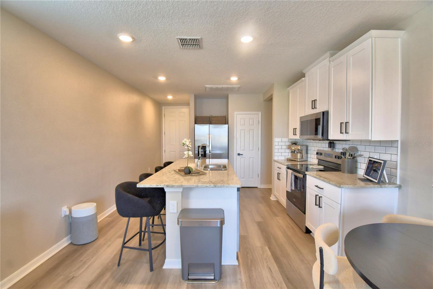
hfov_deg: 100.4
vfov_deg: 77.3
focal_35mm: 15
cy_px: 144
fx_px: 180
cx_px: 216
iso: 400
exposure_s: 1/60
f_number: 4.5
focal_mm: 10
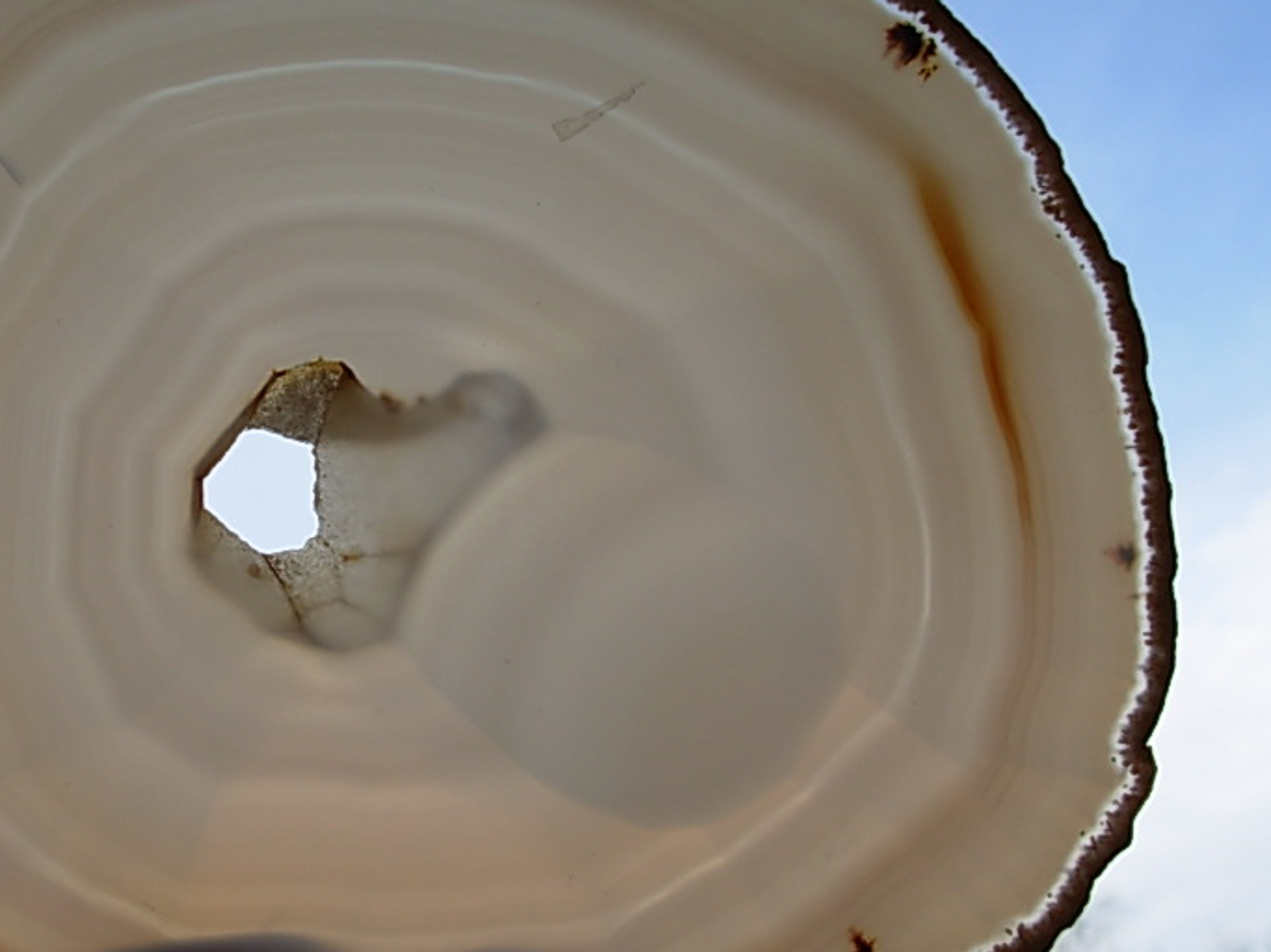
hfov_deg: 33.5
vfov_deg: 25.7
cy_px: 485
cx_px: 417
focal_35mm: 57
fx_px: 2093
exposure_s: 1/645
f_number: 2.9
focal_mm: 6.3
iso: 50
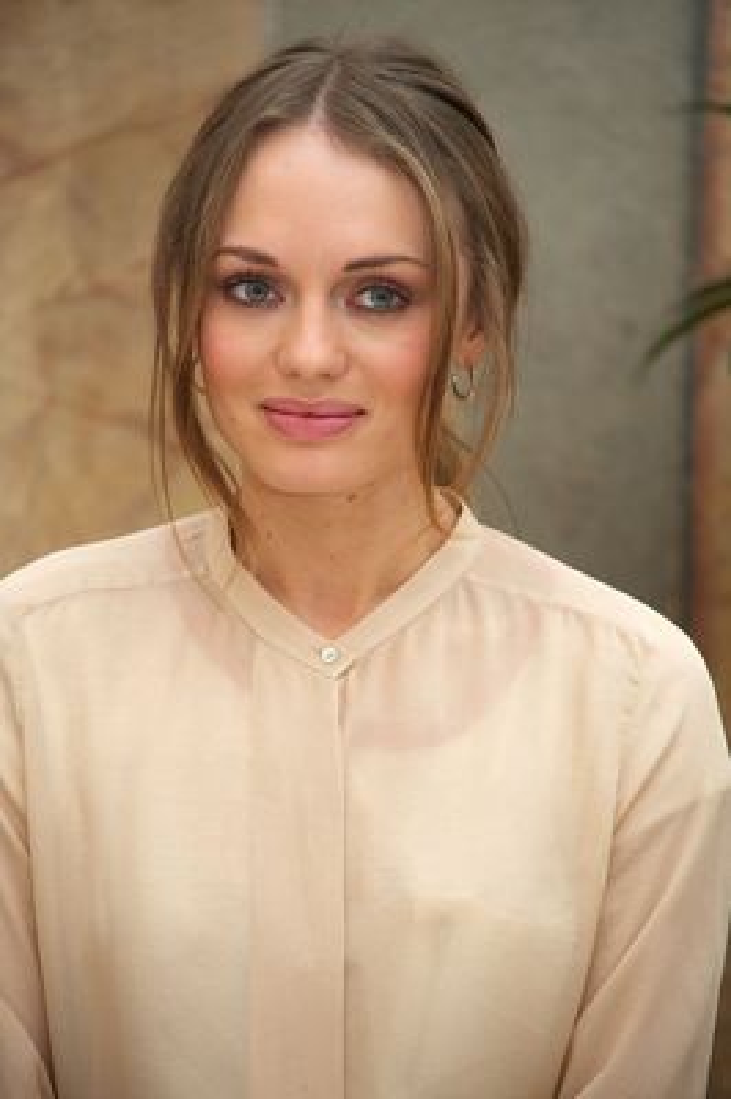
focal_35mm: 200
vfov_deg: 10.3
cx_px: 366
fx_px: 6102
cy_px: 550
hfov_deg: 6.9
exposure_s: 1/60
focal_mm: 200
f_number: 5.6
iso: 1000
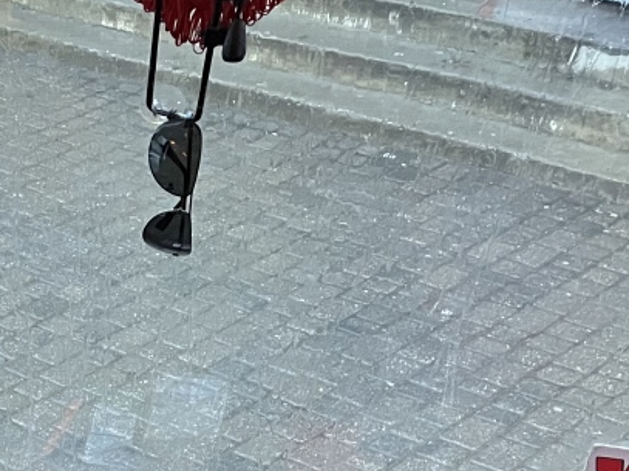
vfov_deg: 16.9
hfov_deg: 20.7
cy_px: 577
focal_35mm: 83
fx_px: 1508
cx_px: -263
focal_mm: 5.1
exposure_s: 1/33
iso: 400
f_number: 1.6
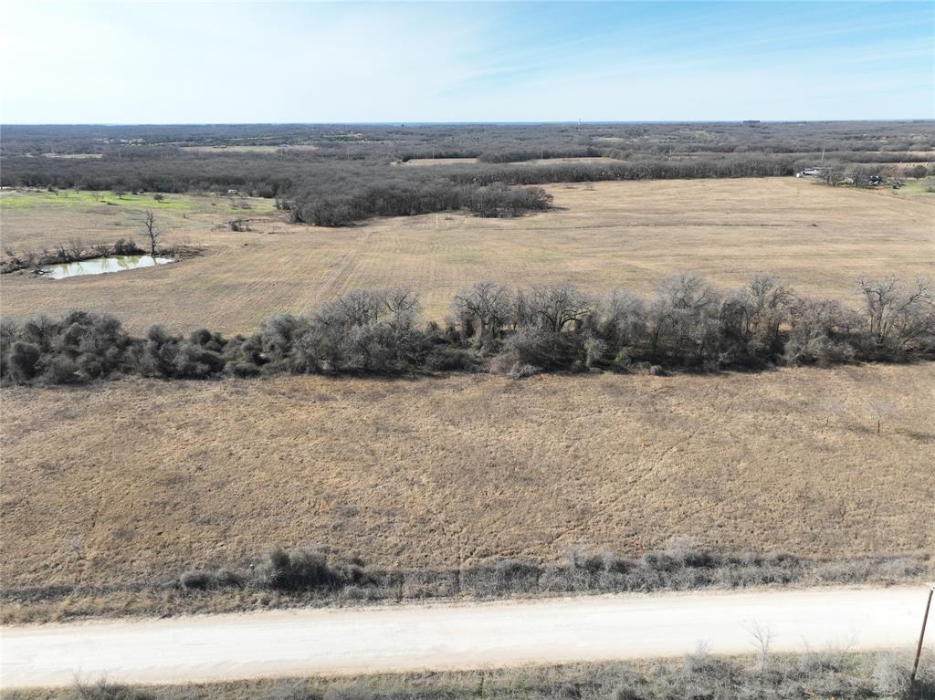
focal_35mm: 24
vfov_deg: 56.8
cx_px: 468
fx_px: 648
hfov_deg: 71.6
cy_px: 350
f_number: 3.2
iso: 110
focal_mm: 12.29
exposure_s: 1/2000
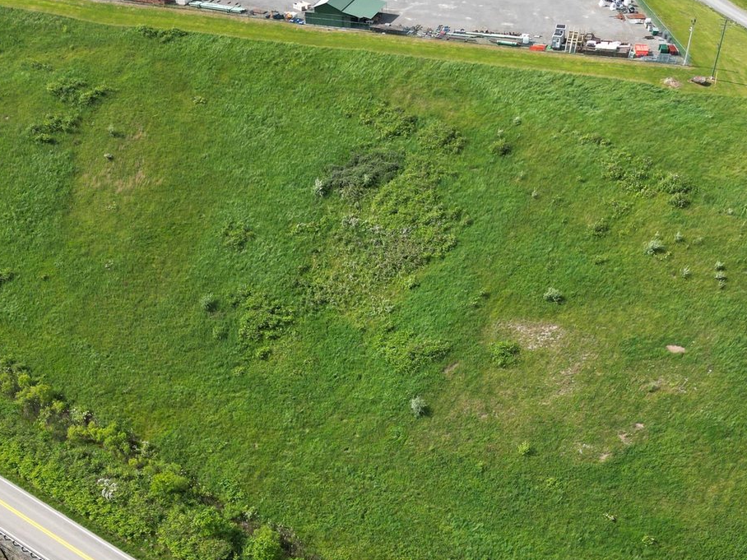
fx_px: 863
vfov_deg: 35.2
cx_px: 402
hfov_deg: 46.8
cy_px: 419
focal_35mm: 40
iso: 110
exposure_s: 1/1600
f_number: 1.7
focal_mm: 6.72
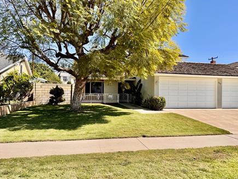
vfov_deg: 54.9
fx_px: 172
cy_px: 88
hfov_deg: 69.4
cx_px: 123
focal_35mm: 25
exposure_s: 1/3802
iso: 80
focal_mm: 6.76
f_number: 1.78
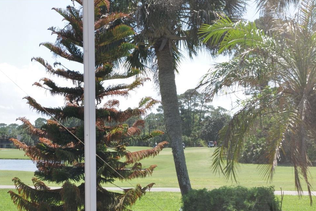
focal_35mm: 58
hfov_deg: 34.2
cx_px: 107
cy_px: 174
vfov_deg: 23.0
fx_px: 509
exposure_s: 1/250
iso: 100
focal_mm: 35
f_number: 4.5
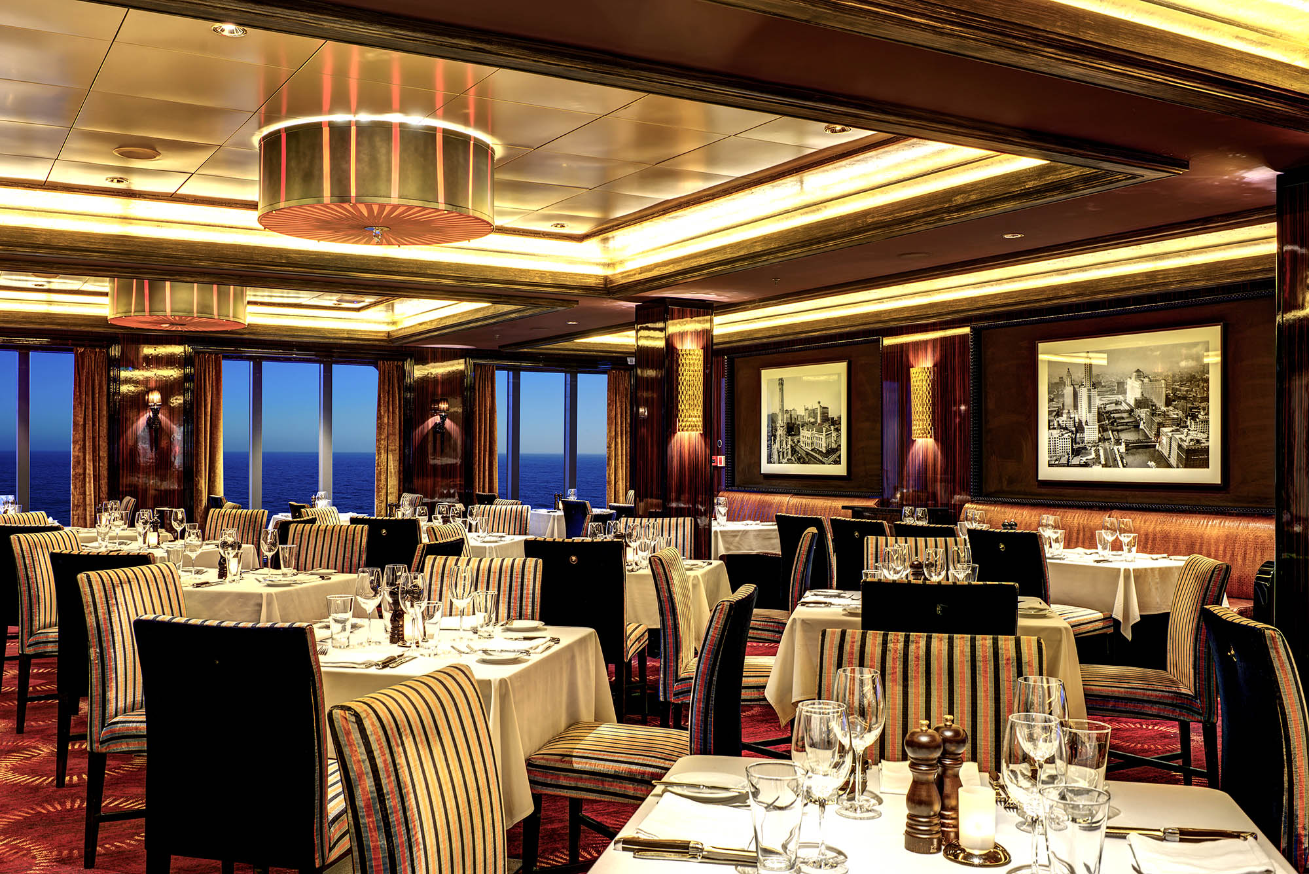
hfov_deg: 69.4
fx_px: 946
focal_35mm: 26
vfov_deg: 49.6
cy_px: 437
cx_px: 654
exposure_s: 1/4
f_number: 10
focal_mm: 26
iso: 100
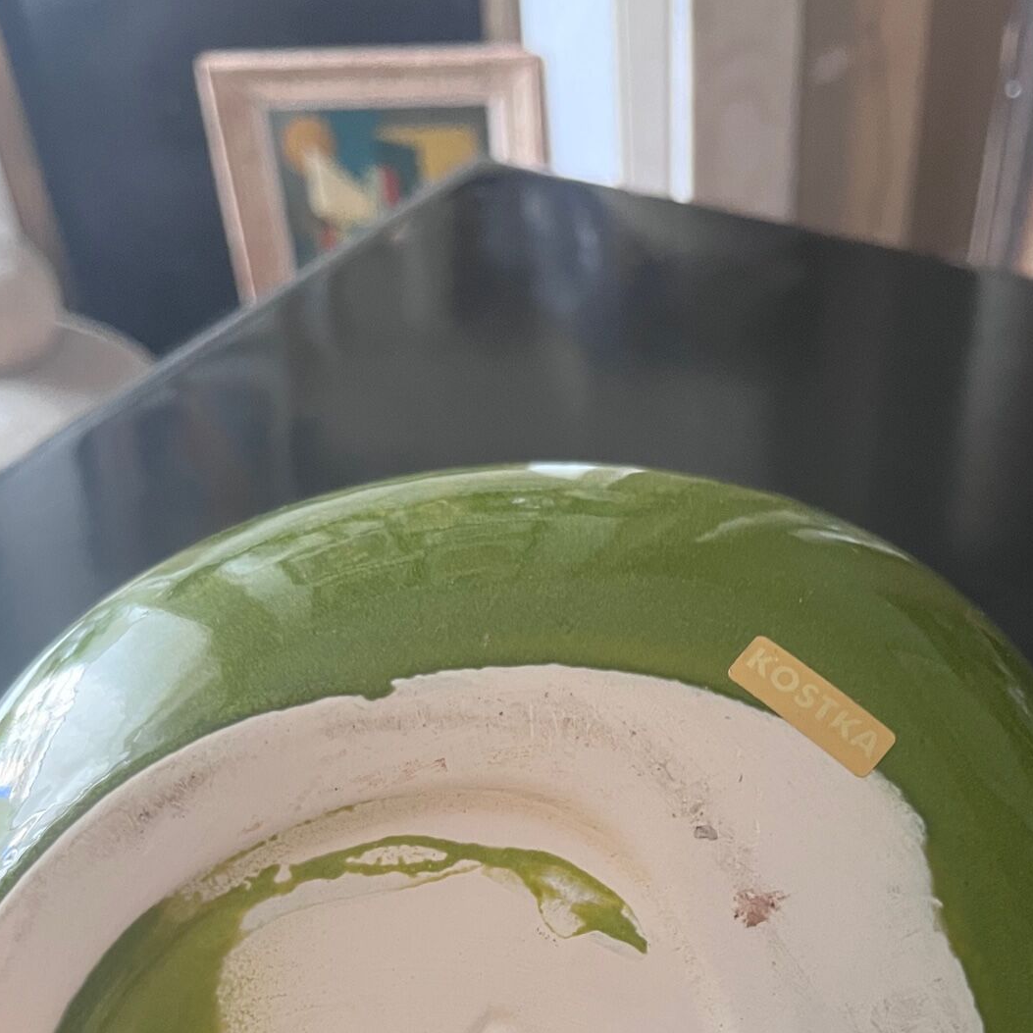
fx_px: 1486
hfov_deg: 38.3
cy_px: 956
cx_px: 544
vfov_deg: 35.7
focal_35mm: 44
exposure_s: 1/33
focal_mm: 5.1
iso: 500
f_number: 1.6
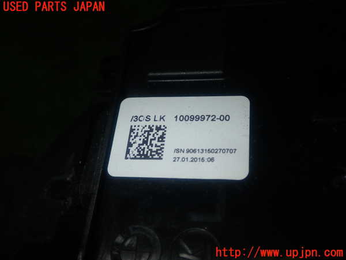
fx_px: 380
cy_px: 130
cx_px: 173
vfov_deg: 37.7
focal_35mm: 38
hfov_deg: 49.0
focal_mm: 6.83
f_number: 8
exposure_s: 1/40
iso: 200
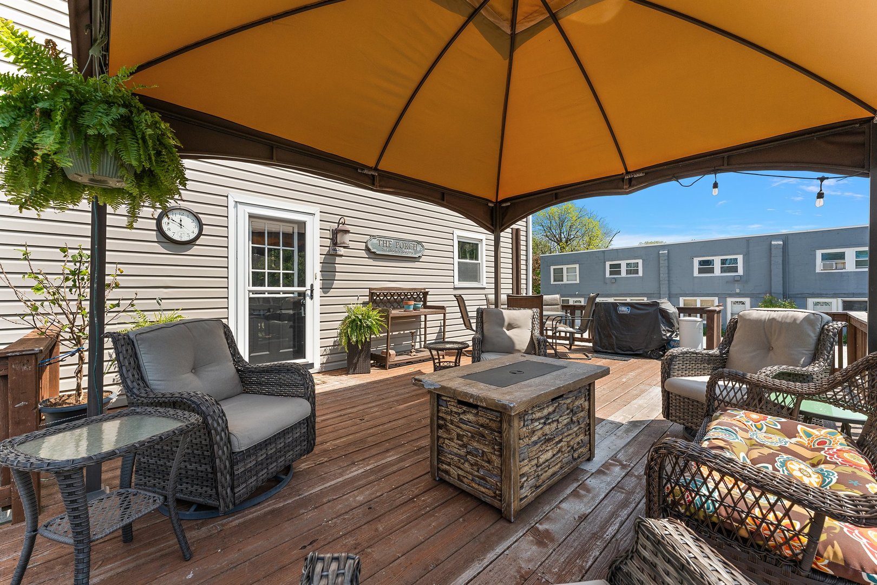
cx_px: 438
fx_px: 341
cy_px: 292
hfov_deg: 104.3
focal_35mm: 14
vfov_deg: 81.2
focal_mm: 14
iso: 400
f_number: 9
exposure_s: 1/125
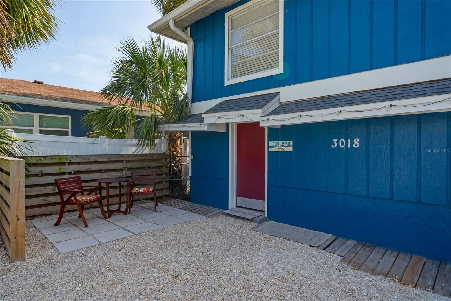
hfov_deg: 84.0
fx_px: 250
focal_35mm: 20
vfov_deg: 61.9
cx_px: 226
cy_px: 150
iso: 250
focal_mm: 20
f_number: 8
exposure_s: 1/640
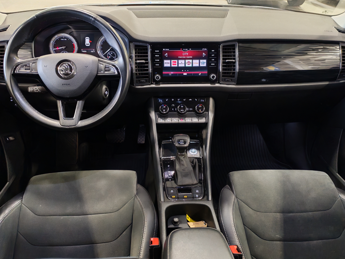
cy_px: 130
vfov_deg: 45.4
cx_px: 172
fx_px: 309
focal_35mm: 31
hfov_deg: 58.4
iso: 1250
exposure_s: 1/50
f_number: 1.9
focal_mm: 6.12
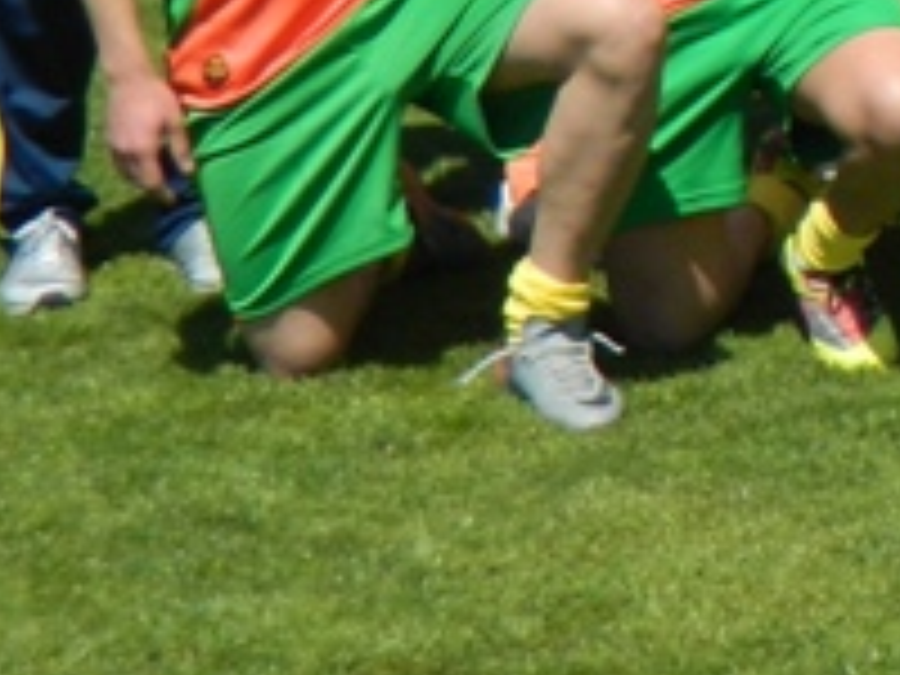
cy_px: -549
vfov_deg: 8.0
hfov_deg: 10.3
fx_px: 4654
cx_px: 1746
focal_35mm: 179
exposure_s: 1/160
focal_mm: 6.2
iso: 80
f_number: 9.4
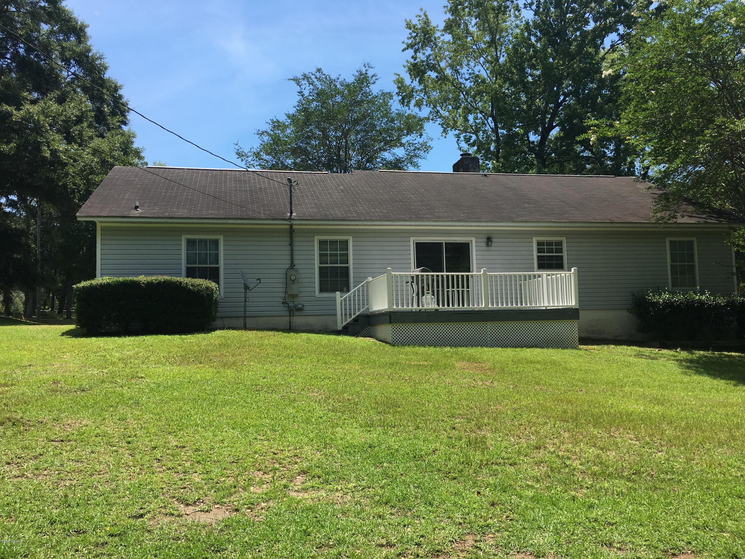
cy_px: 280
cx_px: 372
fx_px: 624
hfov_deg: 61.7
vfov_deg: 48.2
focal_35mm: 29
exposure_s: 1/1261
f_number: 2.2
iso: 25
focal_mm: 4.15
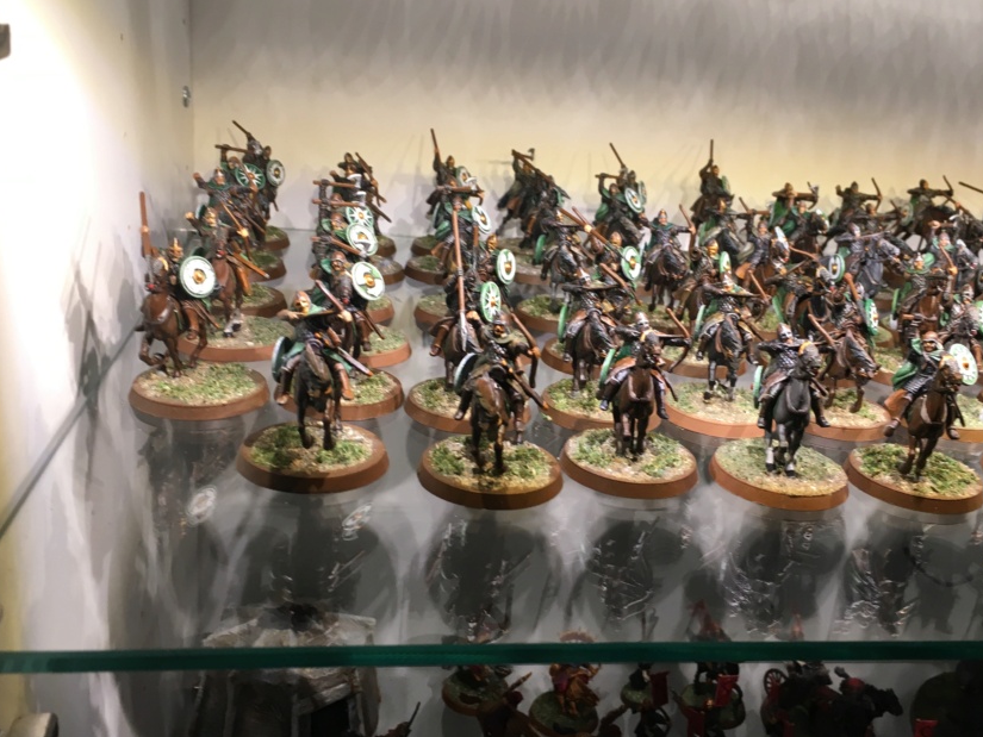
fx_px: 1022
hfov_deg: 51.2
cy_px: 380
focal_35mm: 36
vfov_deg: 39.7
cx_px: 560
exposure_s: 1/33
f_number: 2.2
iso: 64
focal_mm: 4.15
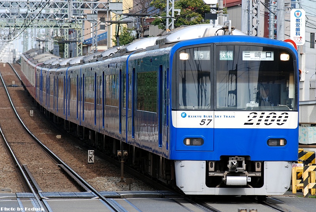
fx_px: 2639
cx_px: 158
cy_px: 106
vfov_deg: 4.6
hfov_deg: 6.9
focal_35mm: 300
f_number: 5.6
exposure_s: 1/400
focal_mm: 200
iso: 200
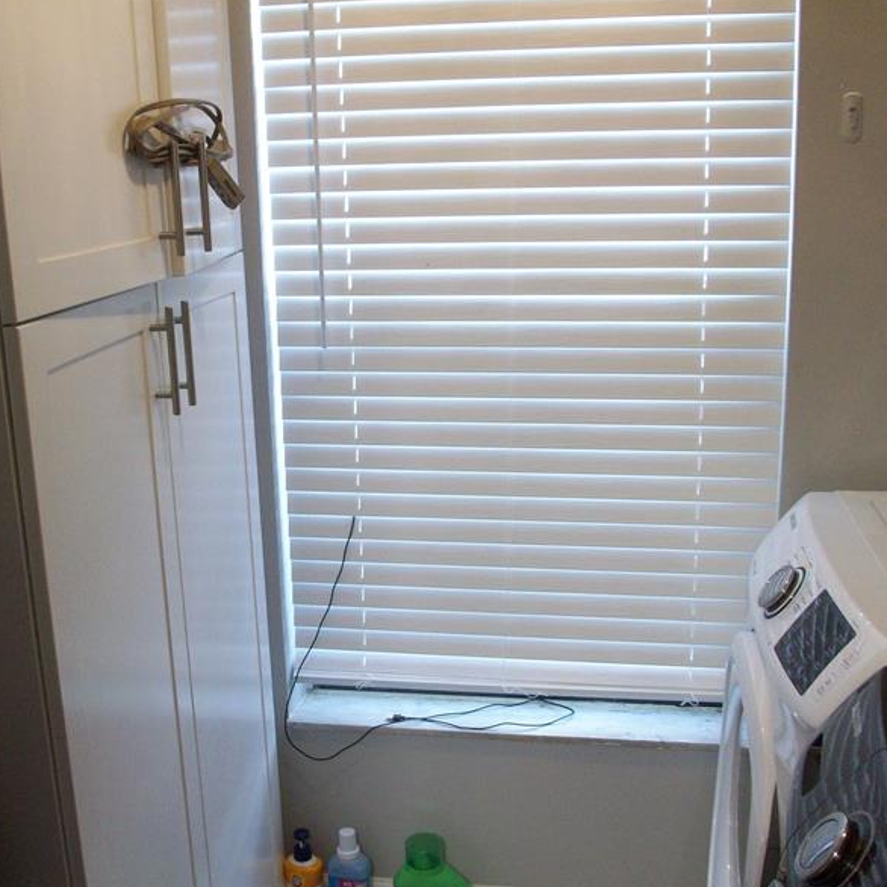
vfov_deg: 40.9
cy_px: 444
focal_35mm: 41
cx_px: 391
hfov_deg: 40.9
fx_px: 1189
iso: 160
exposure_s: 1/29.6
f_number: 2.8
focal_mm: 5.7
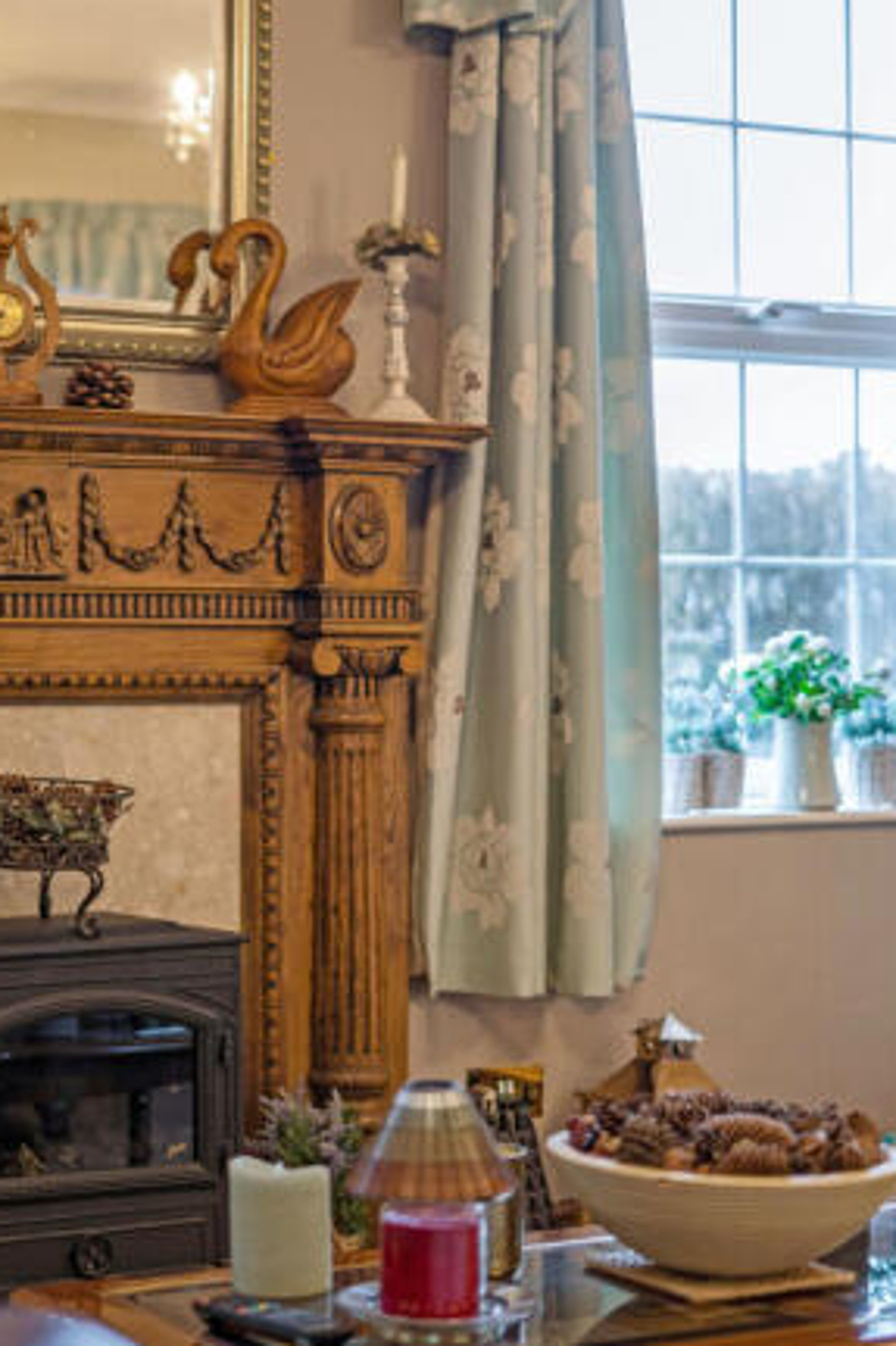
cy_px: 676
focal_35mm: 76
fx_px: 2839
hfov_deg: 17.8
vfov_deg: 26.7
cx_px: 208
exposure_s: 1/125
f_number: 1.8
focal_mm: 50
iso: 640
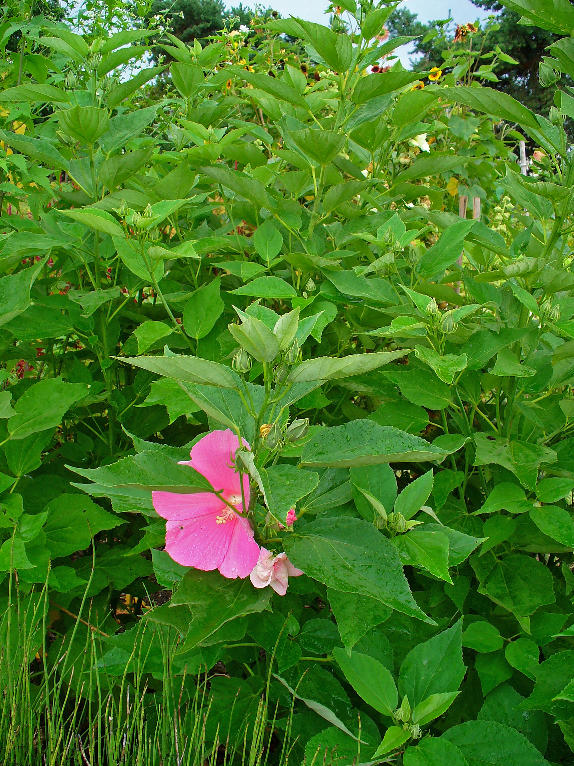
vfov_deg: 50.1
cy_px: 383
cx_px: 287
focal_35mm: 37
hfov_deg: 38.7
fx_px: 818
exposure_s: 1/160
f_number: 2.8
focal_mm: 6.1
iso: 64
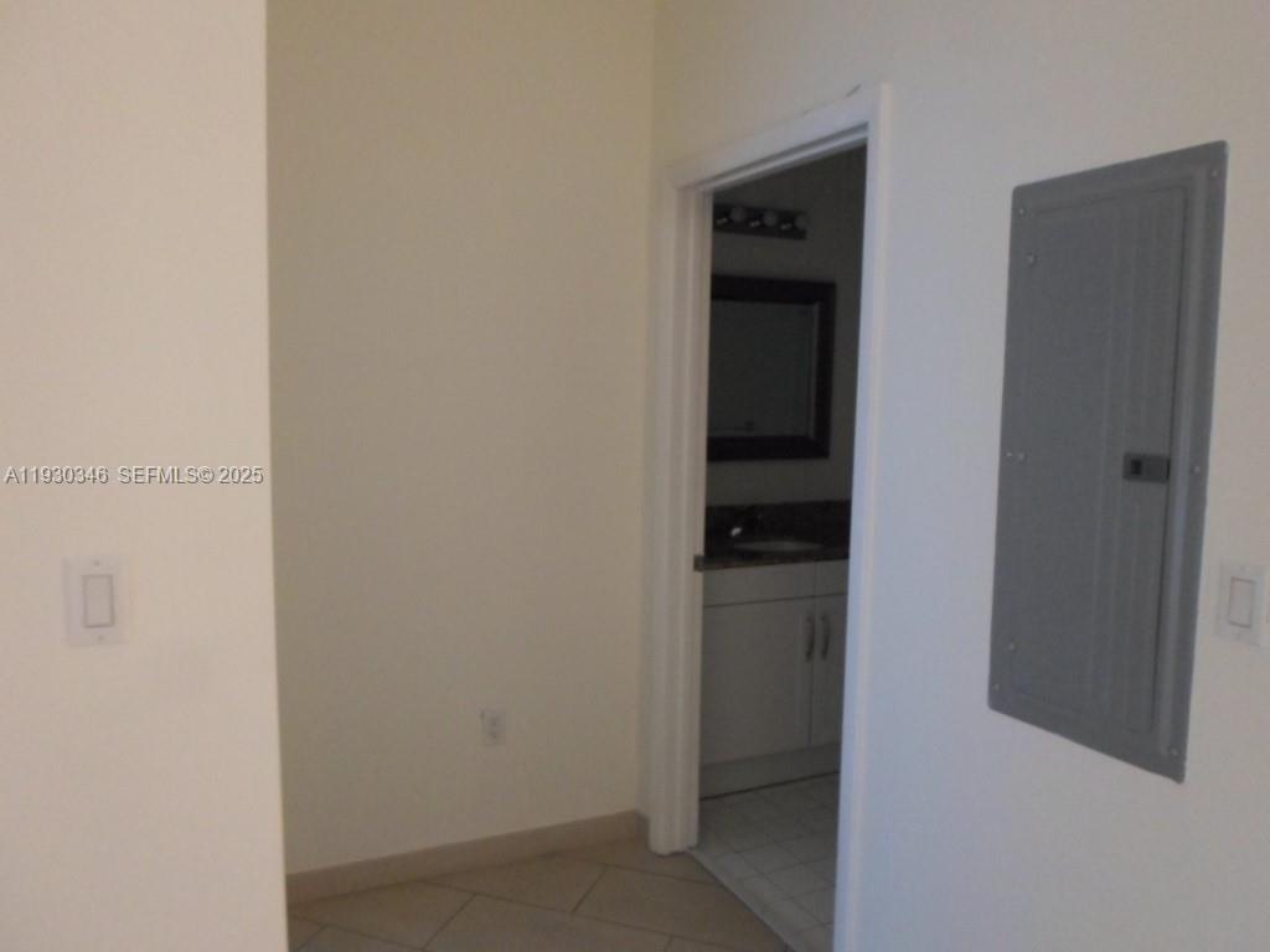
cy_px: 476
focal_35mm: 25
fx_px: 917
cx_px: 635
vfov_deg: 54.9
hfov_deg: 69.4
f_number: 2.5
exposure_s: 1/20
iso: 400
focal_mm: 4.5
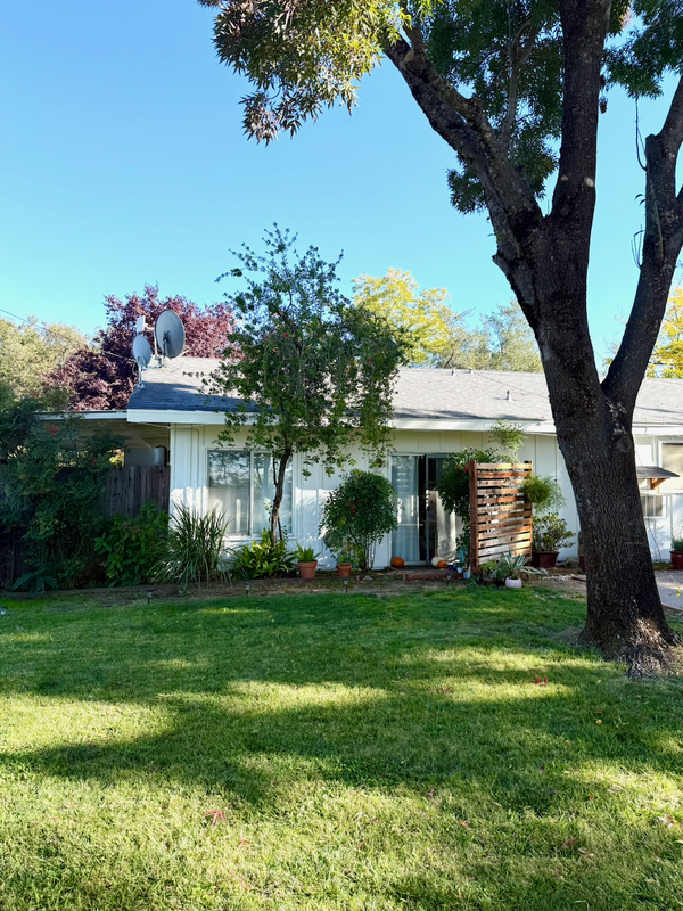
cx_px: 342
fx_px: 631
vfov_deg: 71.6
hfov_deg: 56.8
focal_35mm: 24
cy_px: 456
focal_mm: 6.76
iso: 80
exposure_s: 1/1361
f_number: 1.78
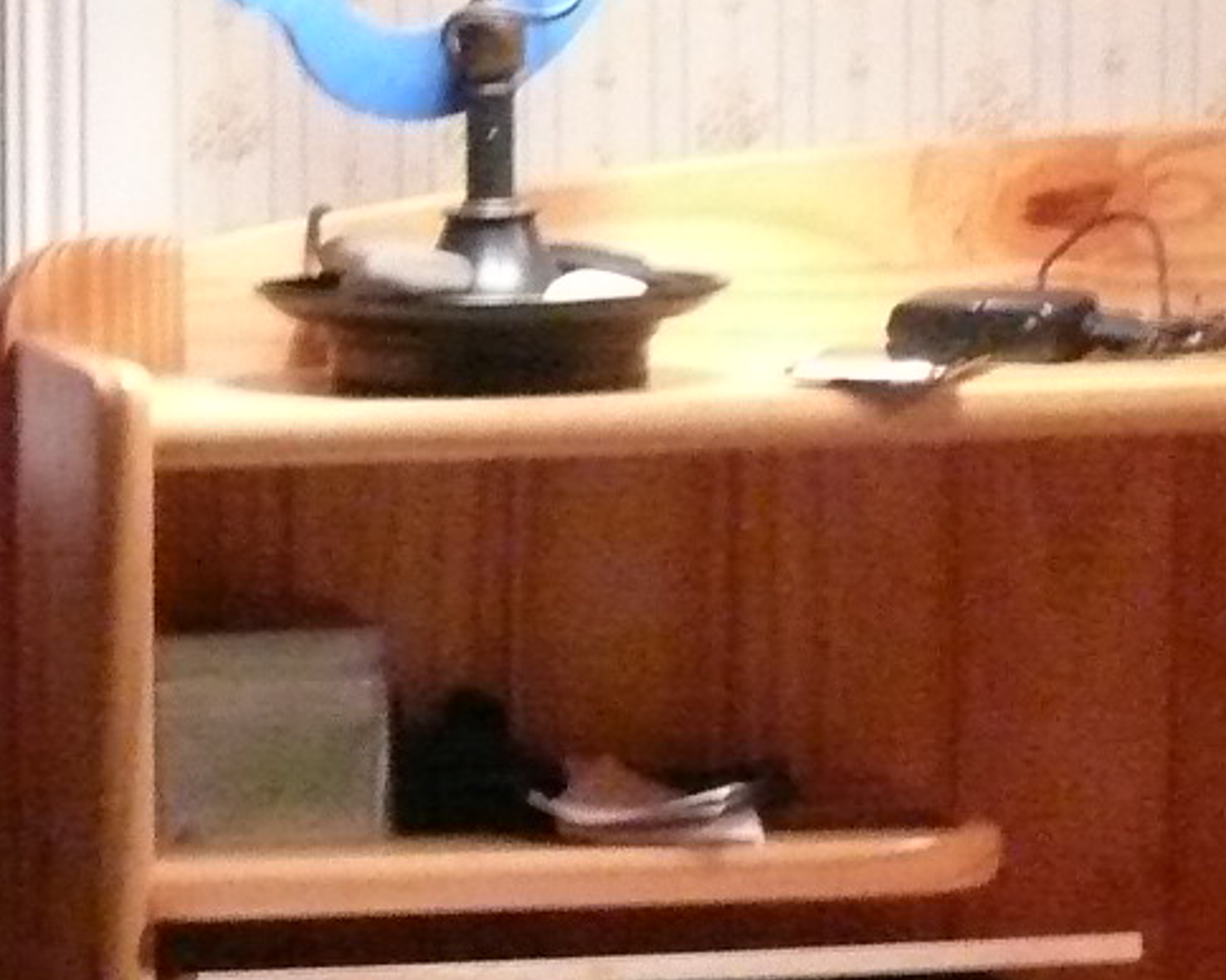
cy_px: 1086
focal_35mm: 190
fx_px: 6893
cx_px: -1315
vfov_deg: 8.1
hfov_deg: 9.4
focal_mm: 8.6
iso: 800
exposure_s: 1/20
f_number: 2.8
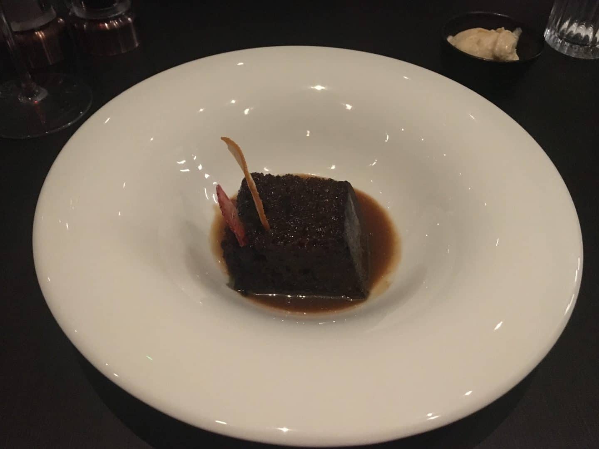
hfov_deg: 61.7
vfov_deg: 48.2
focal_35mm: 29
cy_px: 224
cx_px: 300
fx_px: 502
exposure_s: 1/17
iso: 800
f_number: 2.2
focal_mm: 4.15
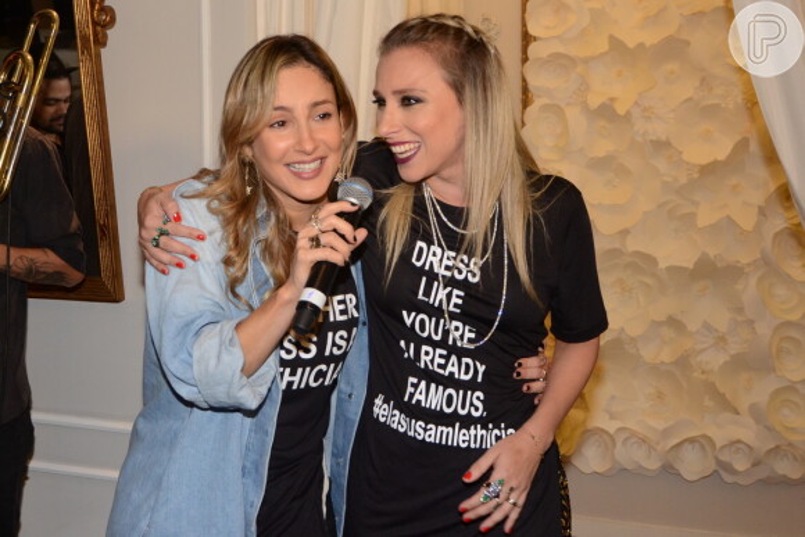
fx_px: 805
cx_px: 402
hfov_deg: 53.1
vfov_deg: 36.9
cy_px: 268
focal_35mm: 36
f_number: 4.5
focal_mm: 24
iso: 1000
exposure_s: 1/400
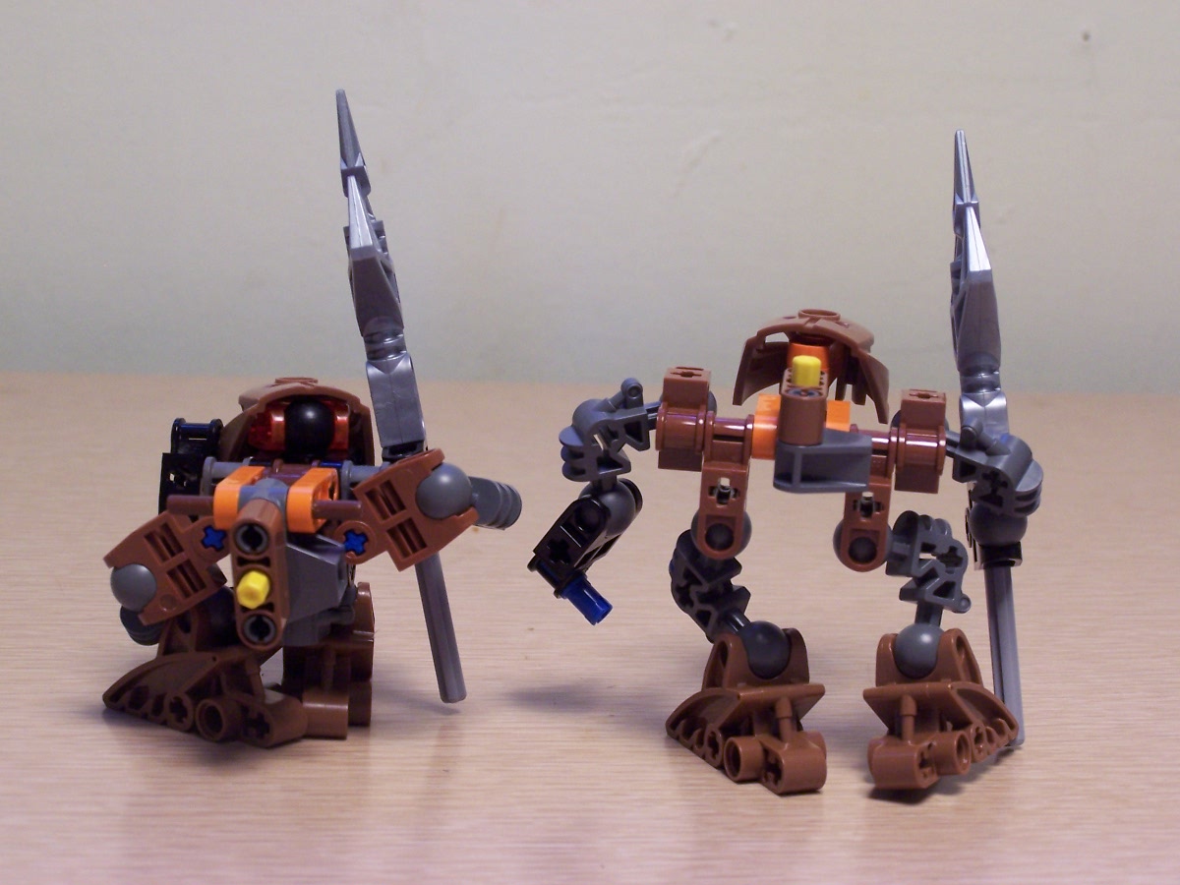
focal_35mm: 82
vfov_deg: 18.0
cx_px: 590
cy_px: 442
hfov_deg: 23.8
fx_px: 2795
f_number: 3.2
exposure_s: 1/15
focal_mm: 13.7
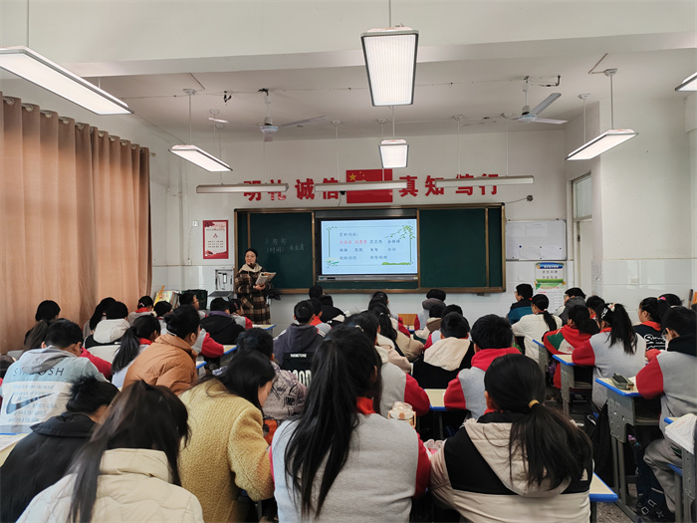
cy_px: 262
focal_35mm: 27
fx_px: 544
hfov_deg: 65.3
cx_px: 348
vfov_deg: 51.4
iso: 500
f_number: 1.8
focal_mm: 6.14
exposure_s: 1/100
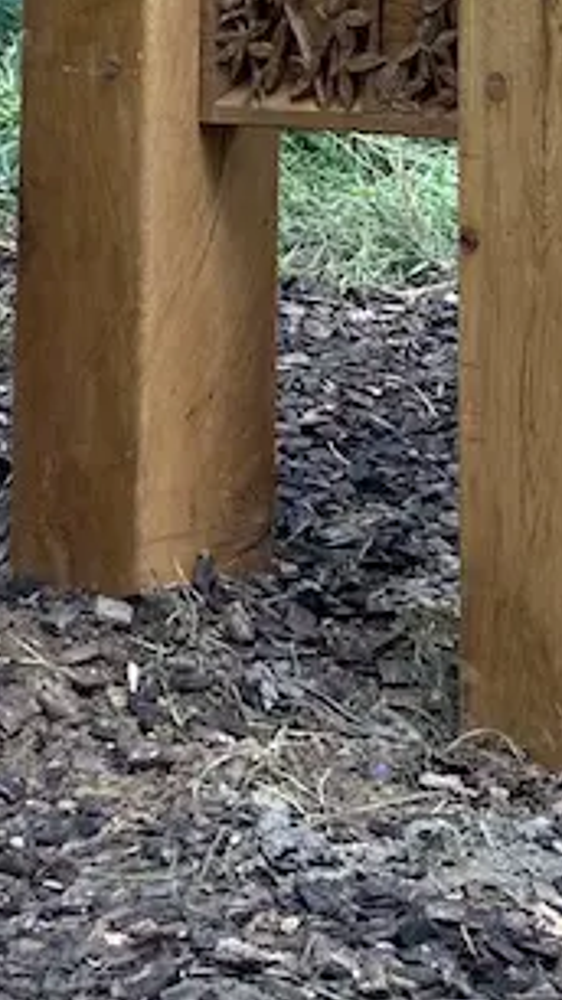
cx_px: 405
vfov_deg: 17.3
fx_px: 2995
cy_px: -441
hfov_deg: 10.7
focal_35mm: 113
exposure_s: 1/121
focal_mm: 3.99
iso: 50
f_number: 1.8
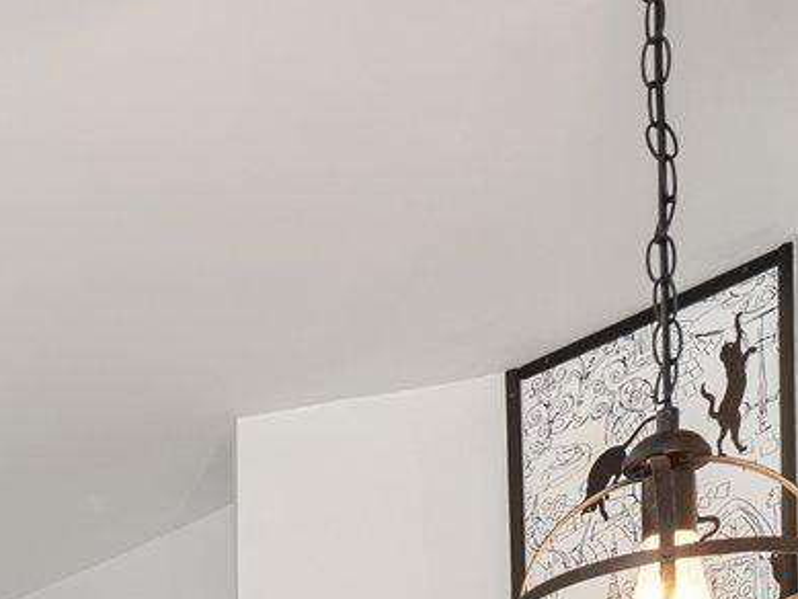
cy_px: 1250
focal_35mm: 81
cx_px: -464
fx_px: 1868
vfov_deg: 14.6
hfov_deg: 20.1
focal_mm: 16
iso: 500
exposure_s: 1/3
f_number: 8
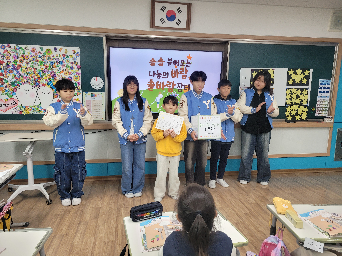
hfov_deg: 67.3
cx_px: 171
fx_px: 257
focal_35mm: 26
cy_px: 128
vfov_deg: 53.1
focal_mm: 5.4
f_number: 1.8
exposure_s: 1/120
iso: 250
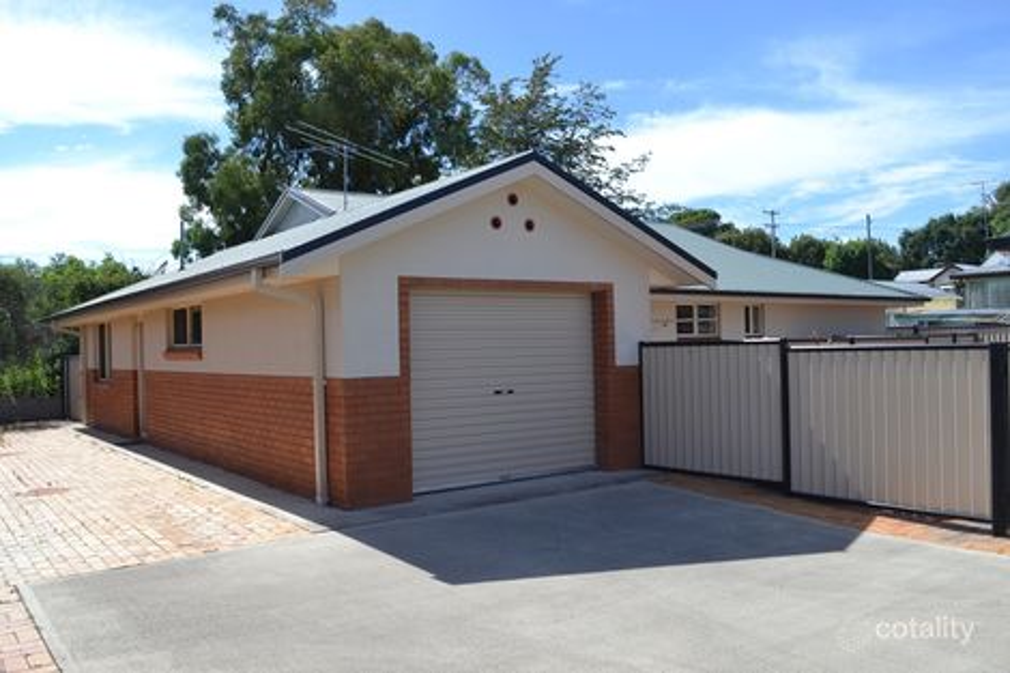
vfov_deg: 43.6
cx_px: 505
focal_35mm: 30
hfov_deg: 61.9
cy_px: 336
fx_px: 841
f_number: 7.1
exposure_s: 1/200
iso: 100
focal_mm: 20
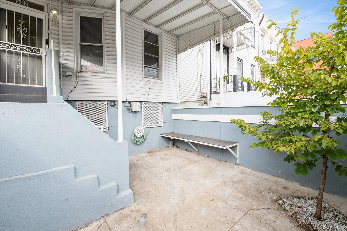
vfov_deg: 77.3
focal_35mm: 15
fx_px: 145
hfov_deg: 100.4
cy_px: 116
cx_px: 174
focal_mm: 15
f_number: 14
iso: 640
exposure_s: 1/100
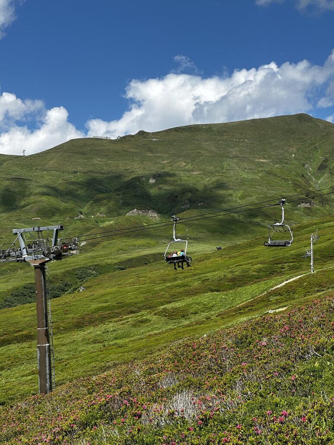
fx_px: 990
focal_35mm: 77
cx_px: 167
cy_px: 222
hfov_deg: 19.1
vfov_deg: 25.3
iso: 32
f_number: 2.8
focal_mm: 9
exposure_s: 1/747
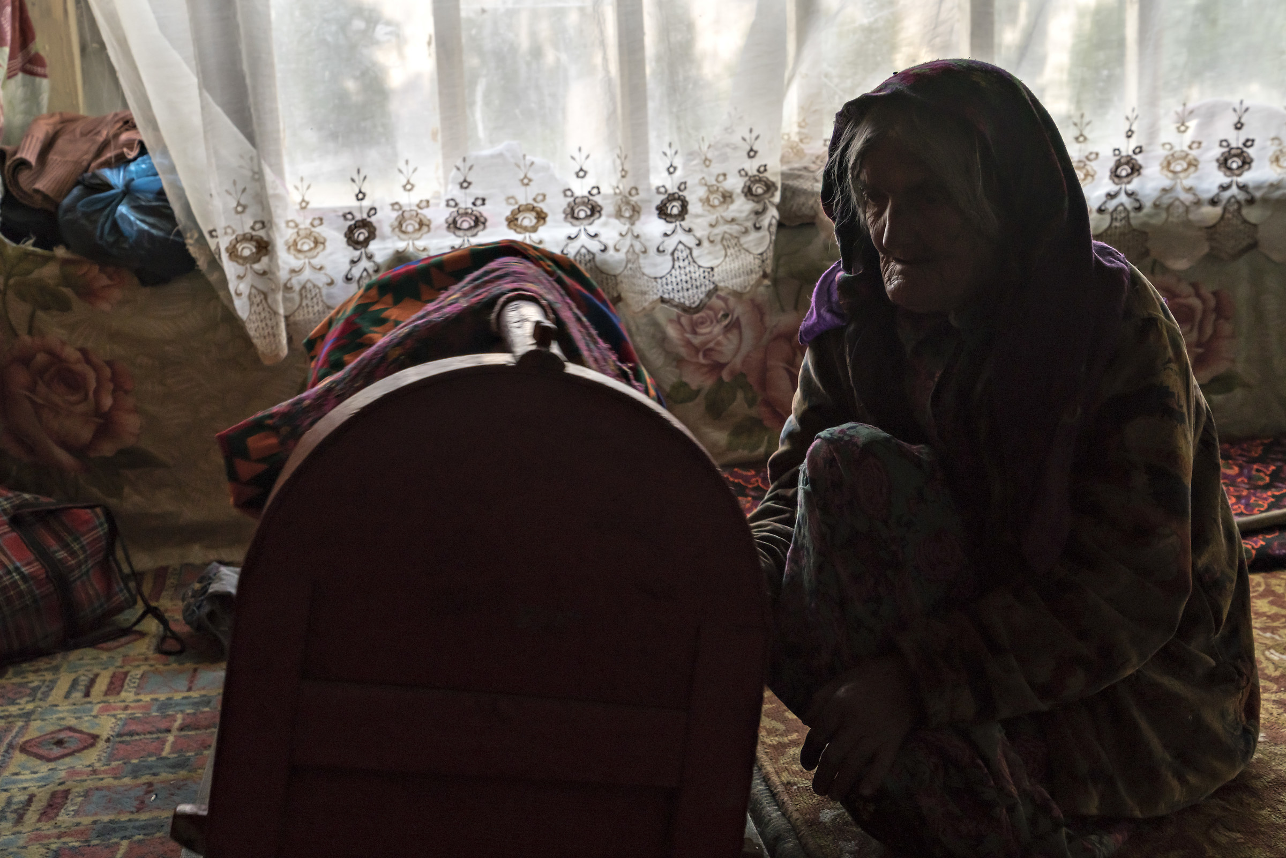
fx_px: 1750
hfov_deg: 40.3
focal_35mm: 49
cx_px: 643
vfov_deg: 27.5
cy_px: 429
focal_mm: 49
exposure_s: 1/80
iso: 2000
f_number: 7.1
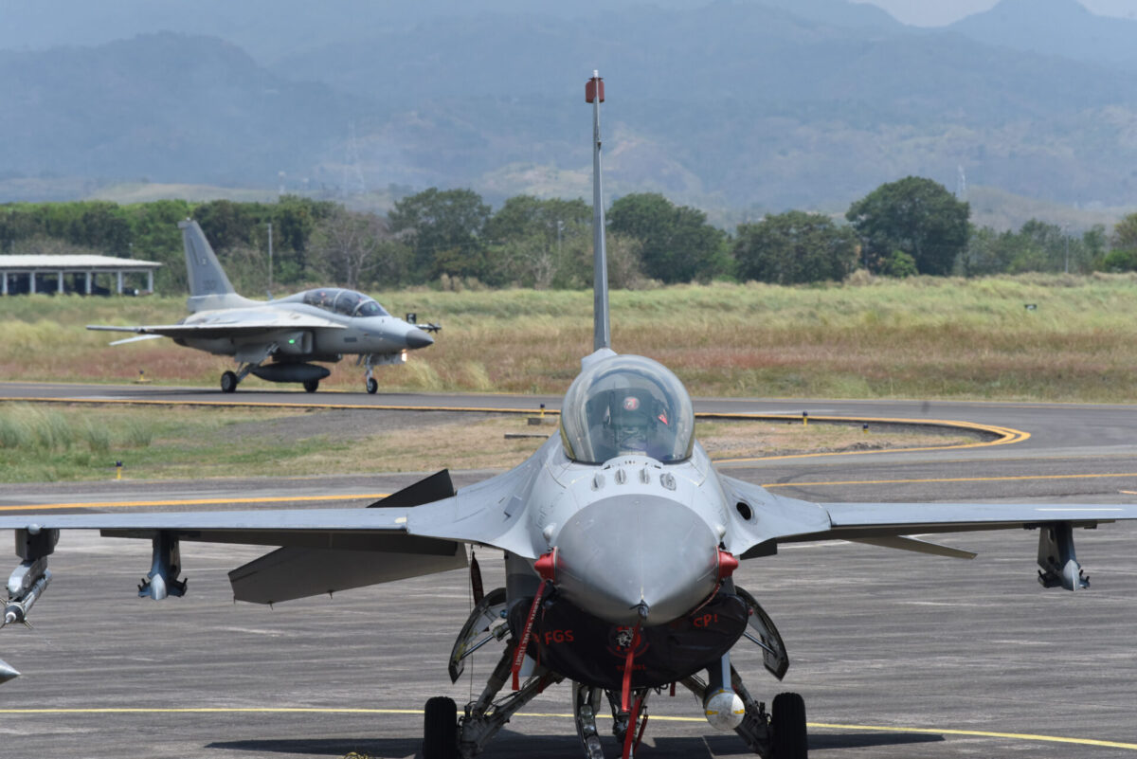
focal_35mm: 210
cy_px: 380
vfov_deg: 6.5
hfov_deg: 9.8
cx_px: 568
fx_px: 6635
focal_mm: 210
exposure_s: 1/1250
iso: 800
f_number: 11
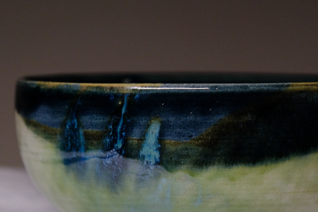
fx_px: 1696
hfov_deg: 10.7
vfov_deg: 7.2
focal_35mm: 192
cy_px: 145
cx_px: 218
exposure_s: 1/200
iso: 1000
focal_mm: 58.6
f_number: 4
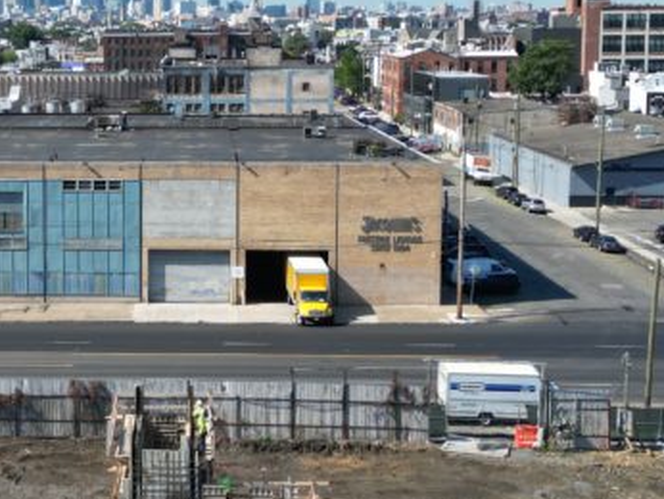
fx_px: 1363
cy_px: 175
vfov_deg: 20.7
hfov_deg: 26.6
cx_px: 88
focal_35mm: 71
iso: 110
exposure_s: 1/2500
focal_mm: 6.72
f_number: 1.7
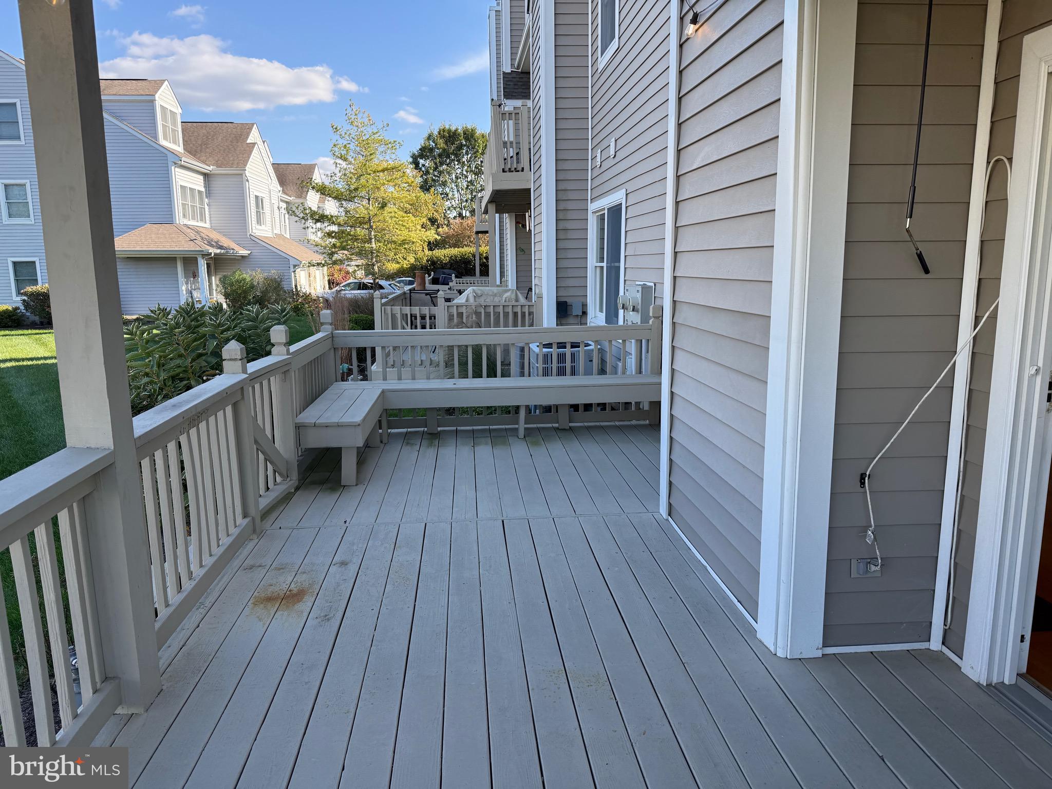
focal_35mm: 24
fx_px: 729
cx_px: 526
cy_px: 394
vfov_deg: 56.8
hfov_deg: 71.6
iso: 100
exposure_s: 1/1230
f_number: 1.78
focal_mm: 6.76
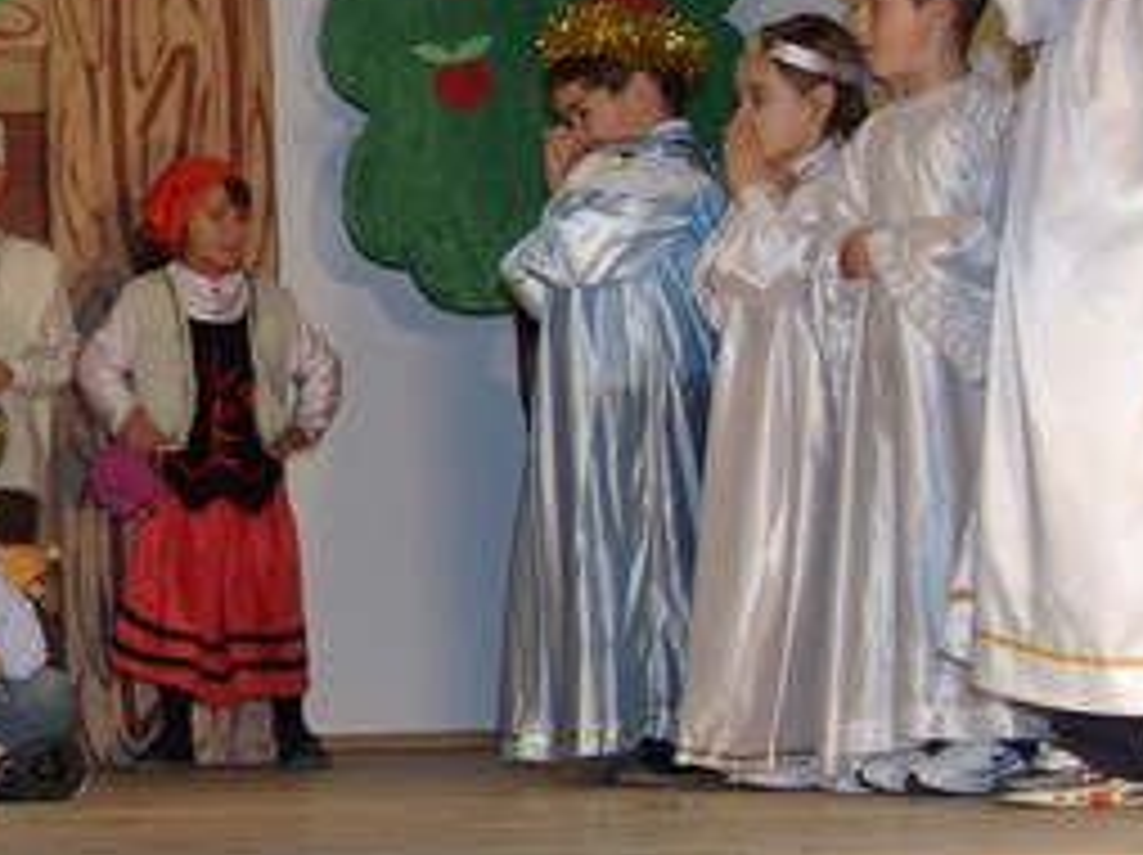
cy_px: 200
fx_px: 5523
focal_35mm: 167
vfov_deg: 8.8
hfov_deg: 11.4
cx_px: -459
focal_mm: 23
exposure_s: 1/45
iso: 400
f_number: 4.5
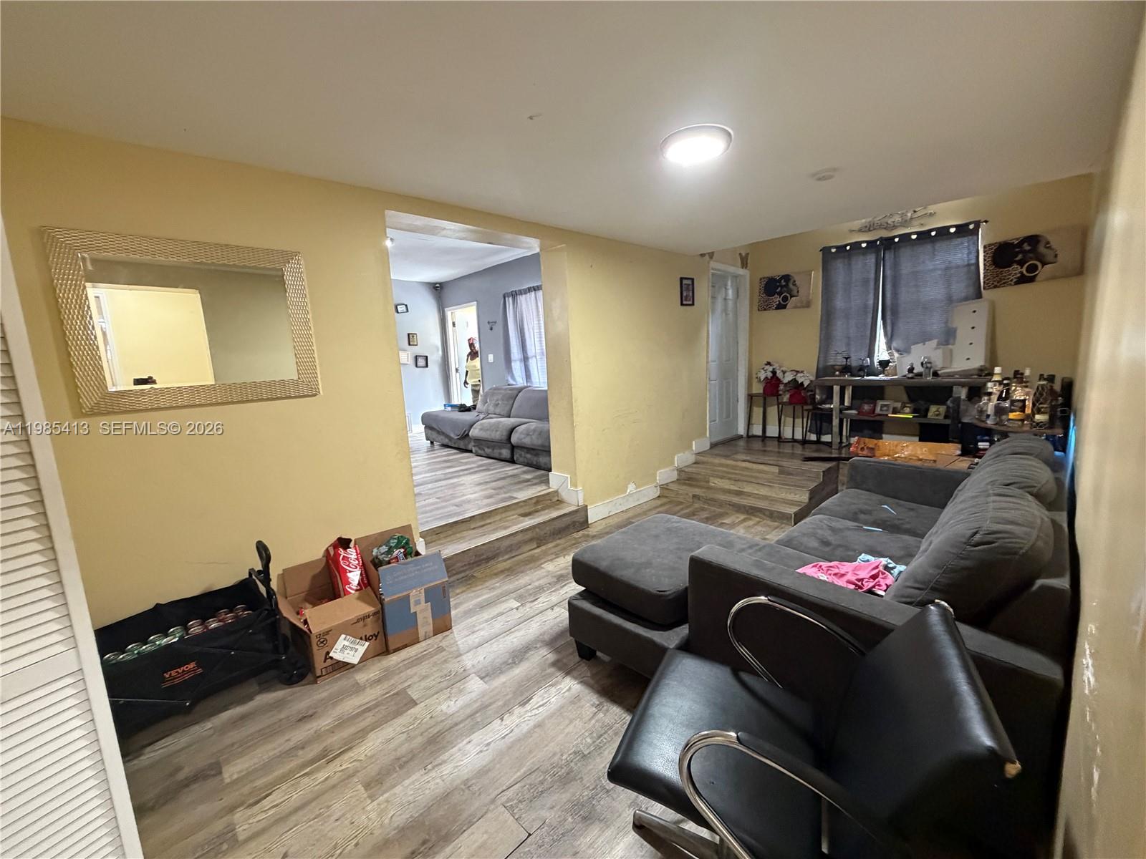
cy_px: 430
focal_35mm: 14
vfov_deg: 85.7
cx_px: 573
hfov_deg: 102.1
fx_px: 463
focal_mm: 2.22
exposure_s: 1/60
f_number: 2.2
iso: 640
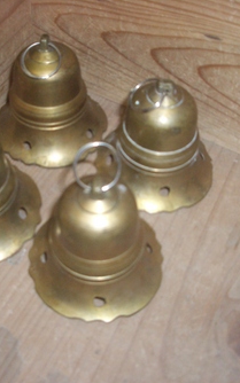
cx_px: 92
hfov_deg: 25.8
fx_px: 523
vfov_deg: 40.3
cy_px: 192
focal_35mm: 50
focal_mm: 5.8
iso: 200
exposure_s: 1/60
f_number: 2.6
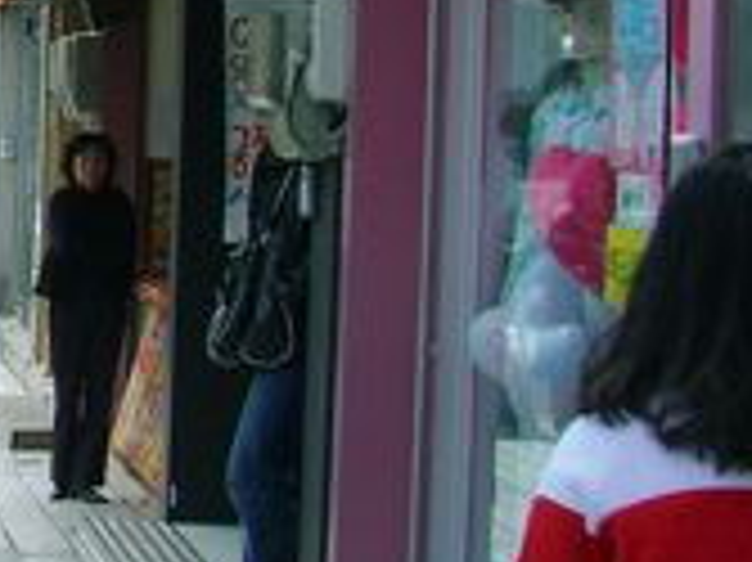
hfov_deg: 12.2
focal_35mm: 148
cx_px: -644
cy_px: -43
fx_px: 3213
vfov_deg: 9.9
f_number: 5.6
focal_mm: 7.9
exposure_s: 1/160
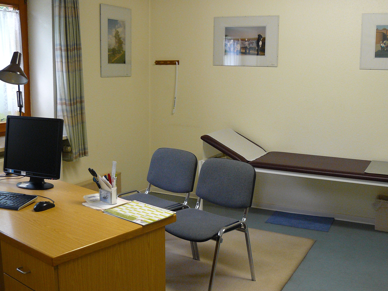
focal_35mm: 40
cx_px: 193
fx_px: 448
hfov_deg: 46.8
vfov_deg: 36.0
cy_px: 142
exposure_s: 1/30
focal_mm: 6
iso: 250
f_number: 2.8
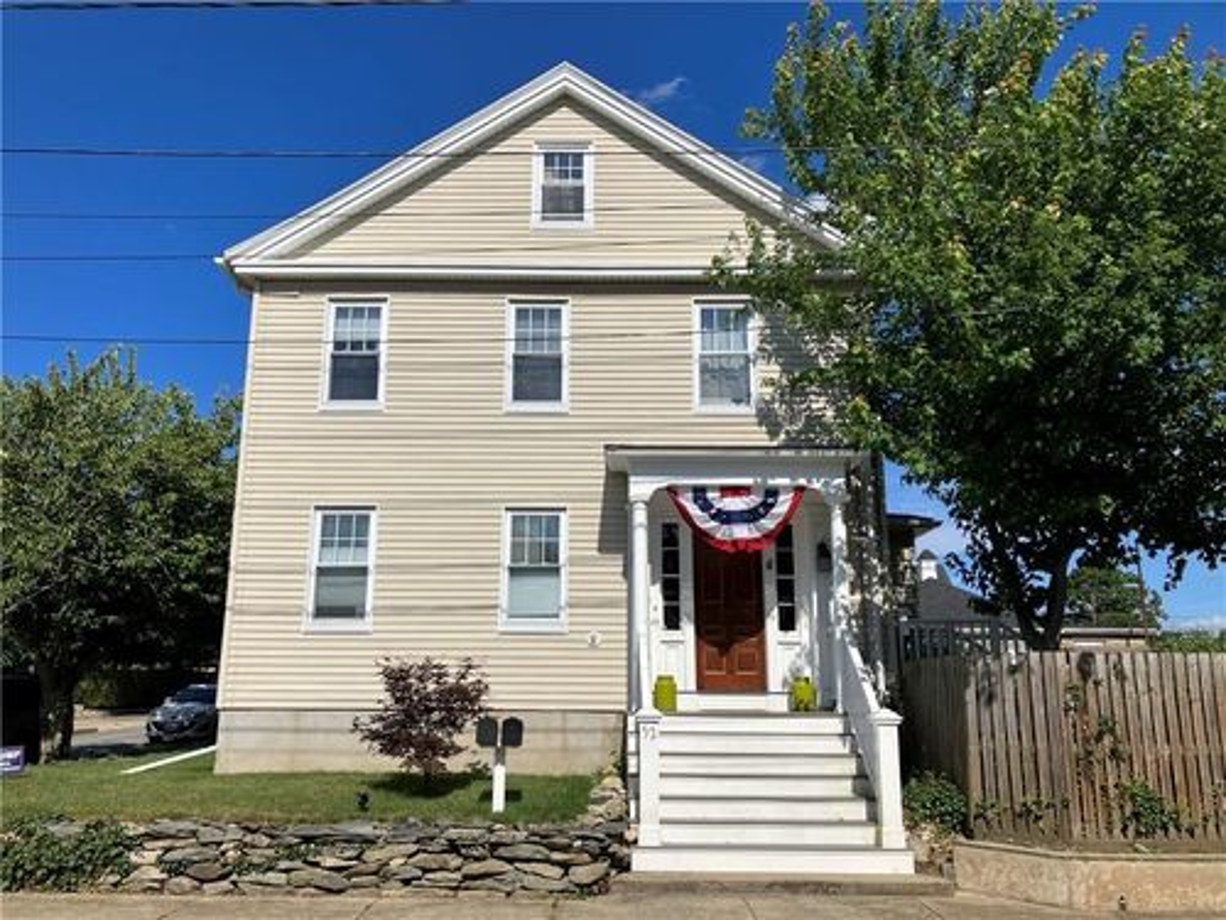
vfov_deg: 49.7
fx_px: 992
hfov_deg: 63.4
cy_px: 460
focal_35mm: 28
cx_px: 613
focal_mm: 3.99
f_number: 1.8
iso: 32
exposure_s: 1/5405
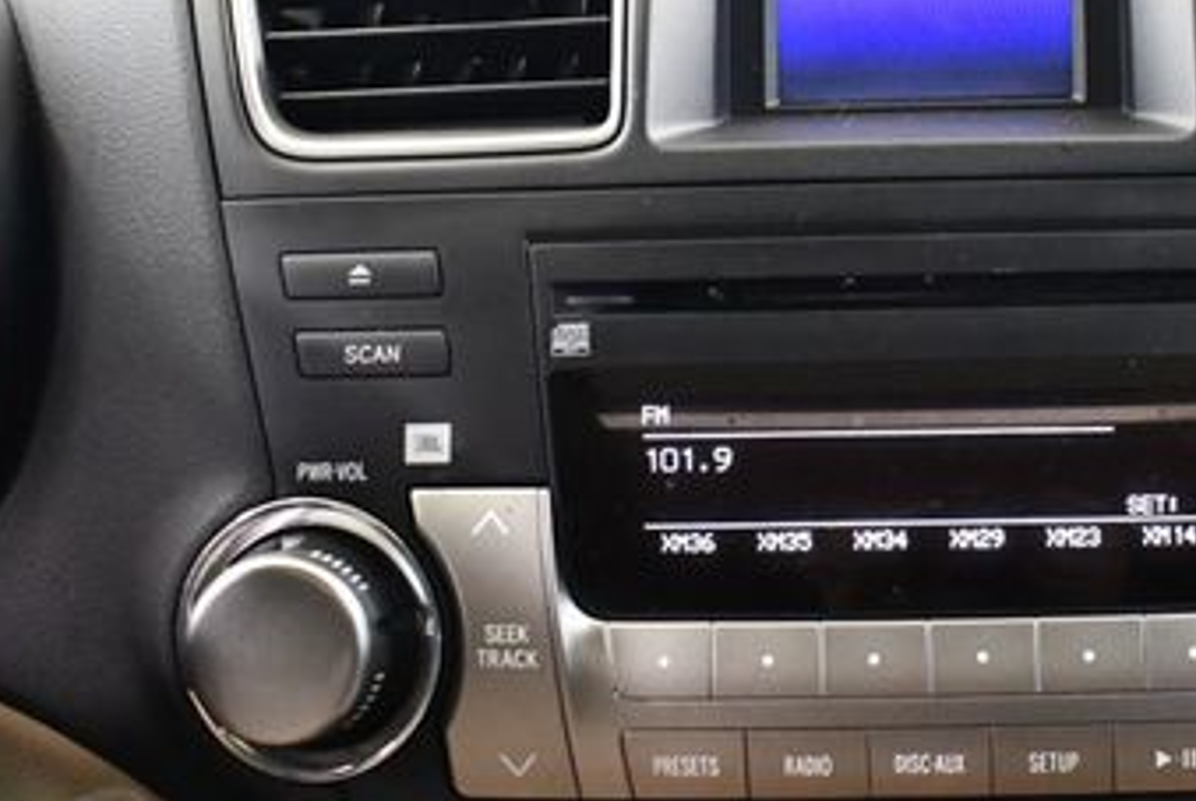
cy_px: 318
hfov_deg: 29.1
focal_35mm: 68
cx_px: 921
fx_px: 2262
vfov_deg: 20.1
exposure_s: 1/60
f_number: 3.5
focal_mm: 18
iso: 3600
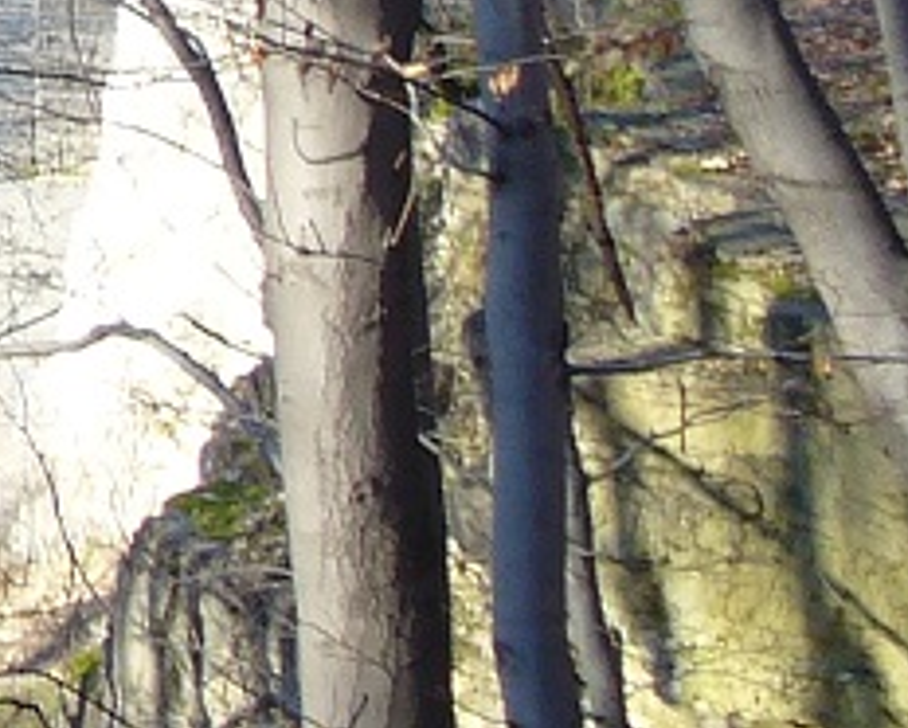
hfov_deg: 5.7
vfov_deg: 4.8
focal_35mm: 323
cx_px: -1346
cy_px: -235
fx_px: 8687
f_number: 3.1
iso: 80
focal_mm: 9.9
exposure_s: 1/125
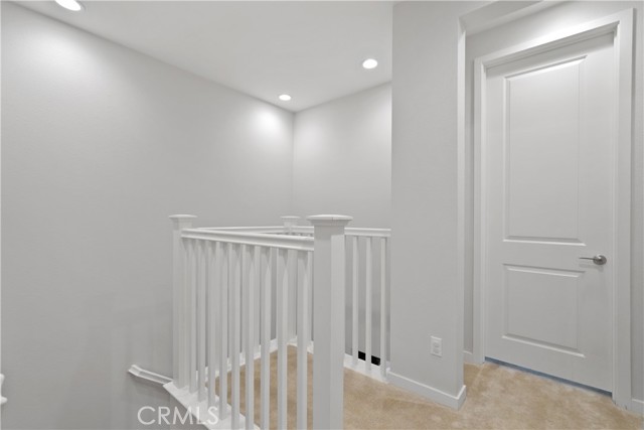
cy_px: 215
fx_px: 286
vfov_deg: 73.8
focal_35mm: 16
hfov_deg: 96.7
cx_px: 322
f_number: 5
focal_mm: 16
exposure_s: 1/15
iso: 800
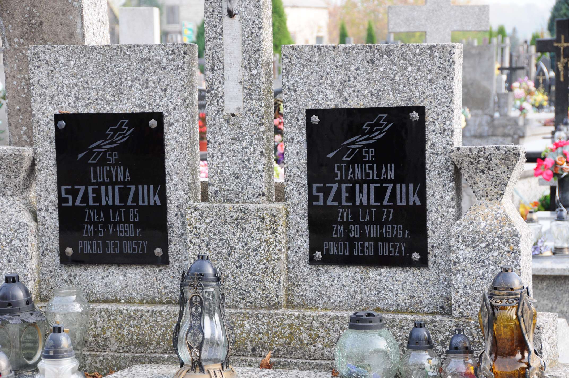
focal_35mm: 105
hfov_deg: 19.5
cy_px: 189
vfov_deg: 13.0
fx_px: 1658
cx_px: 284
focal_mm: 70
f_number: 7.1
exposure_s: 1/320
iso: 500
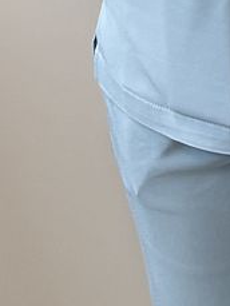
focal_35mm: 155
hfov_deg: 9.3
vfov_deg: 10.5
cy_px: -482
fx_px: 1372
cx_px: 364
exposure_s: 1/100
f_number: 1.6
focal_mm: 5.96
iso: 64
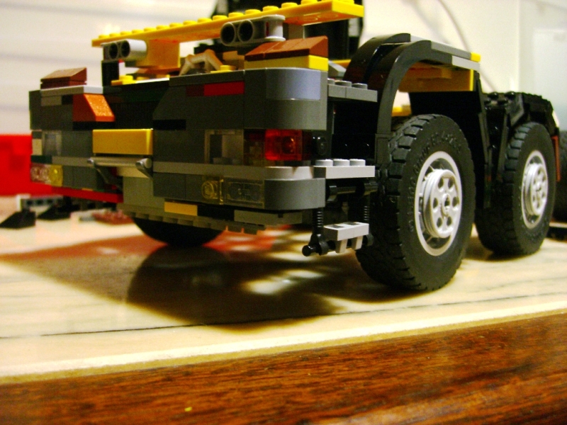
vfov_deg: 37.7
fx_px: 622
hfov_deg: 49.0
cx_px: 284
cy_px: 212
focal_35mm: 38
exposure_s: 1/8
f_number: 2.8
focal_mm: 7.9
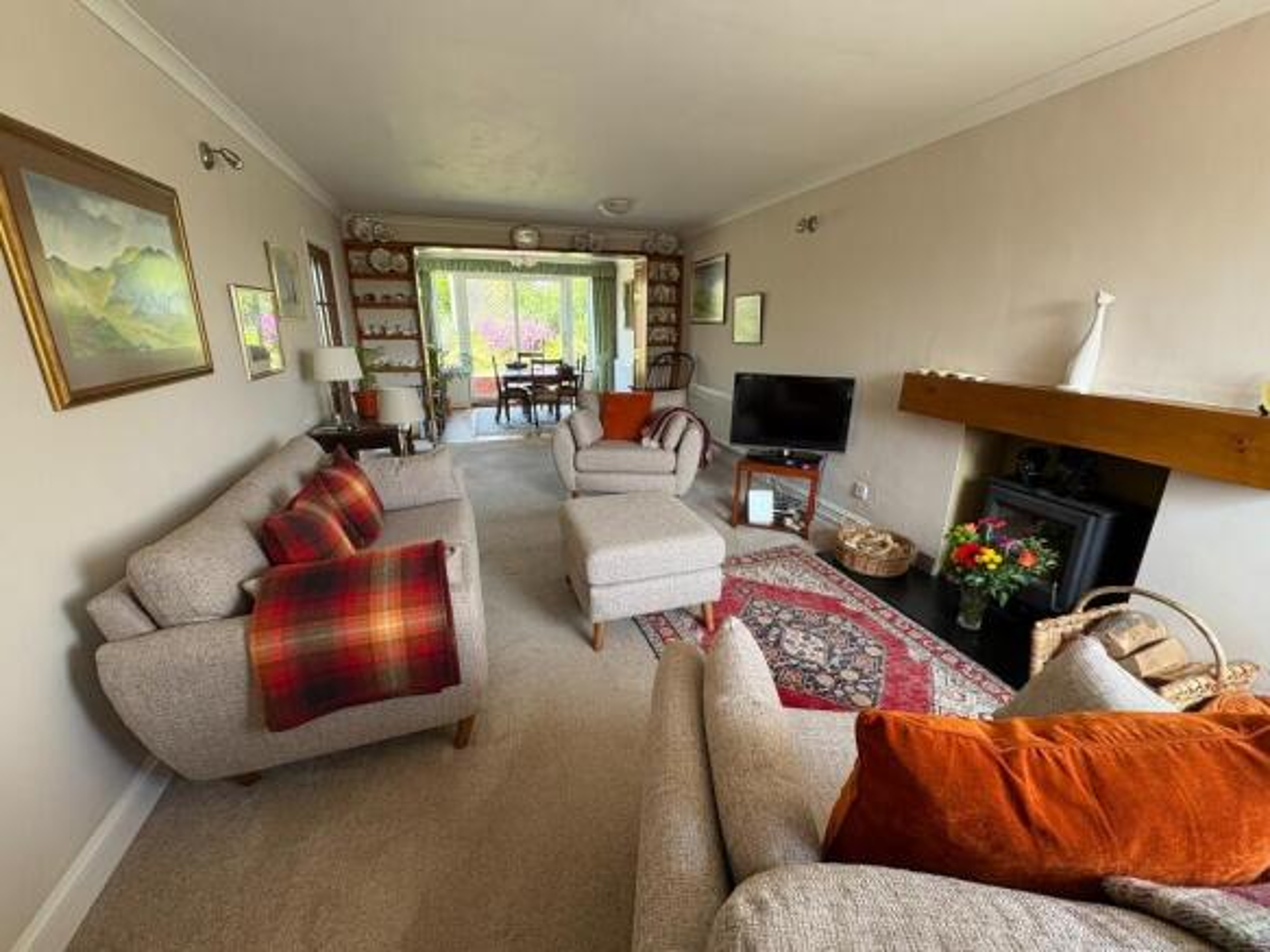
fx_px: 514
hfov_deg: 102.1
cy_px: 476
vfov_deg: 85.7
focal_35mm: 14
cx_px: 635
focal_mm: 2.22
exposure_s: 1/66
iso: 250
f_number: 2.2
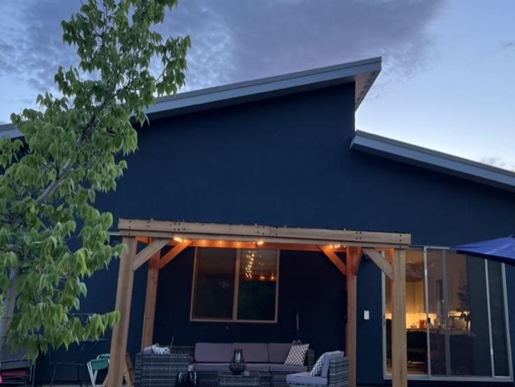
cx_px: 296
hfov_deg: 51.1
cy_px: 191
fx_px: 536
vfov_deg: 39.7
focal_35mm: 36
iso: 64
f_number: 1.6
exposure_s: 1/120
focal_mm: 5.1
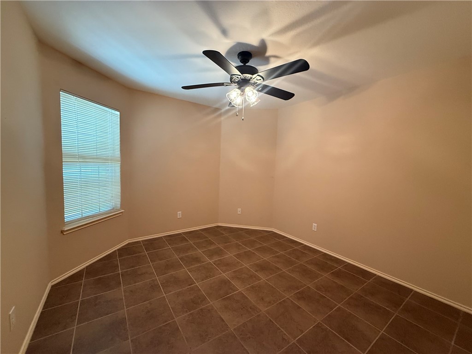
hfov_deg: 102.1
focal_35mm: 14
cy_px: 177
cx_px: 236
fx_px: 191
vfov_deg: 85.7
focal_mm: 2.22
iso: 500
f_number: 2.2
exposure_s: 1/60
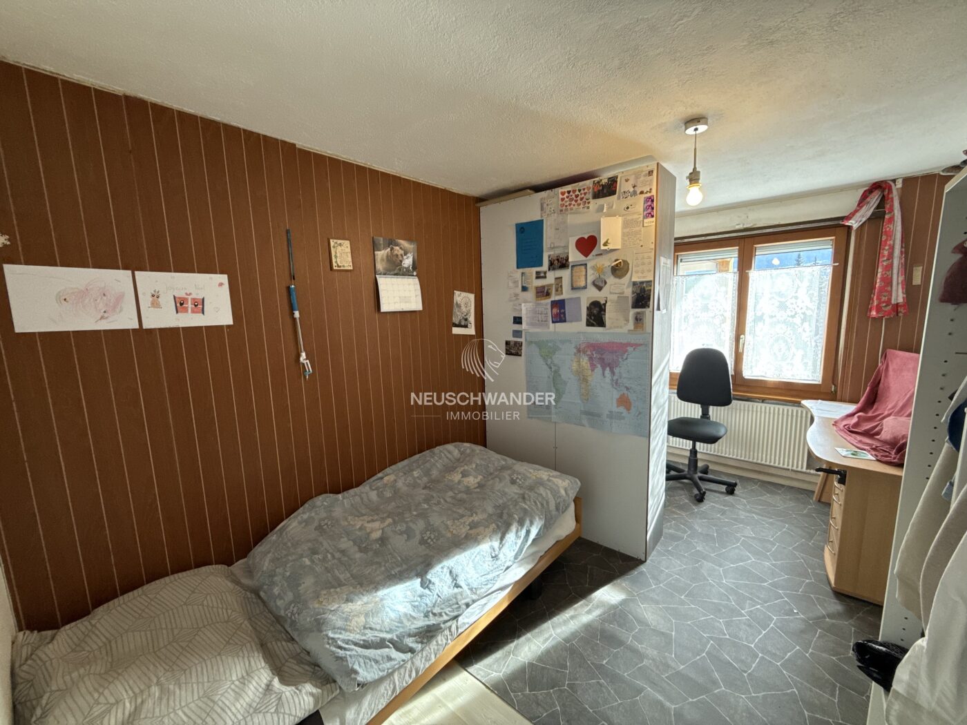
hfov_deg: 102.1
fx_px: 391
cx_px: 484
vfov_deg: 85.7
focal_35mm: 14
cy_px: 362
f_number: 2.2
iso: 500
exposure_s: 1/100
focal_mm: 2.22
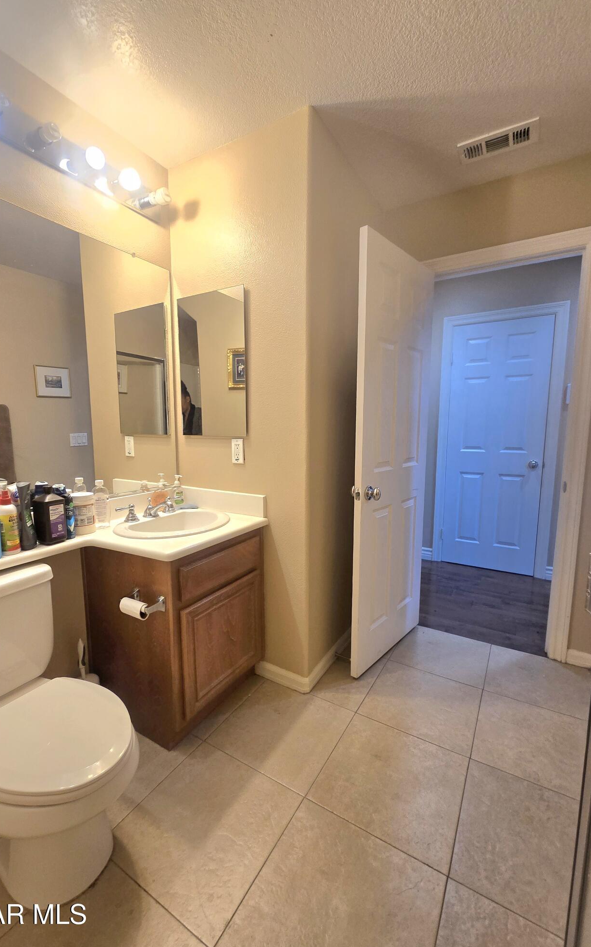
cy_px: 478
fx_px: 361
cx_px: 292
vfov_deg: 105.3
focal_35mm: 14
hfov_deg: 78.6
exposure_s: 1/60.2
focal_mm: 2.2
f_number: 2.2
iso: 125
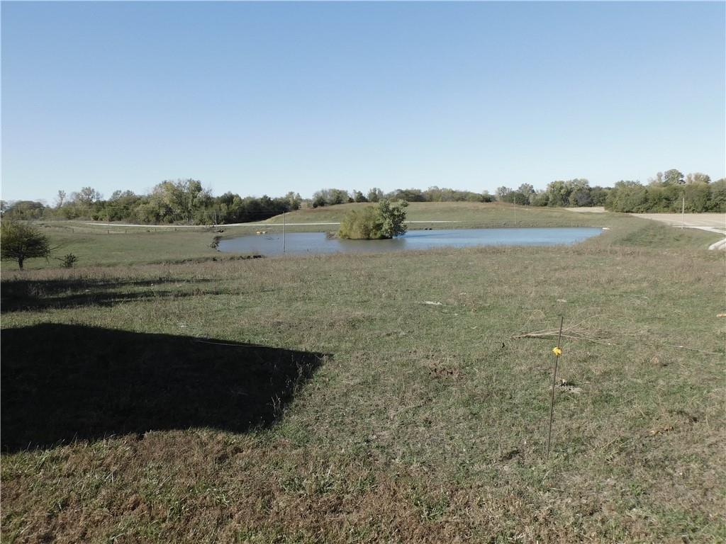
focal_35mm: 24
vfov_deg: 56.8
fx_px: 503
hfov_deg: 71.6
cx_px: 363
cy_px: 272
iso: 125
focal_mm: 4.3
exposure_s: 1/1000
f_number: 3.3
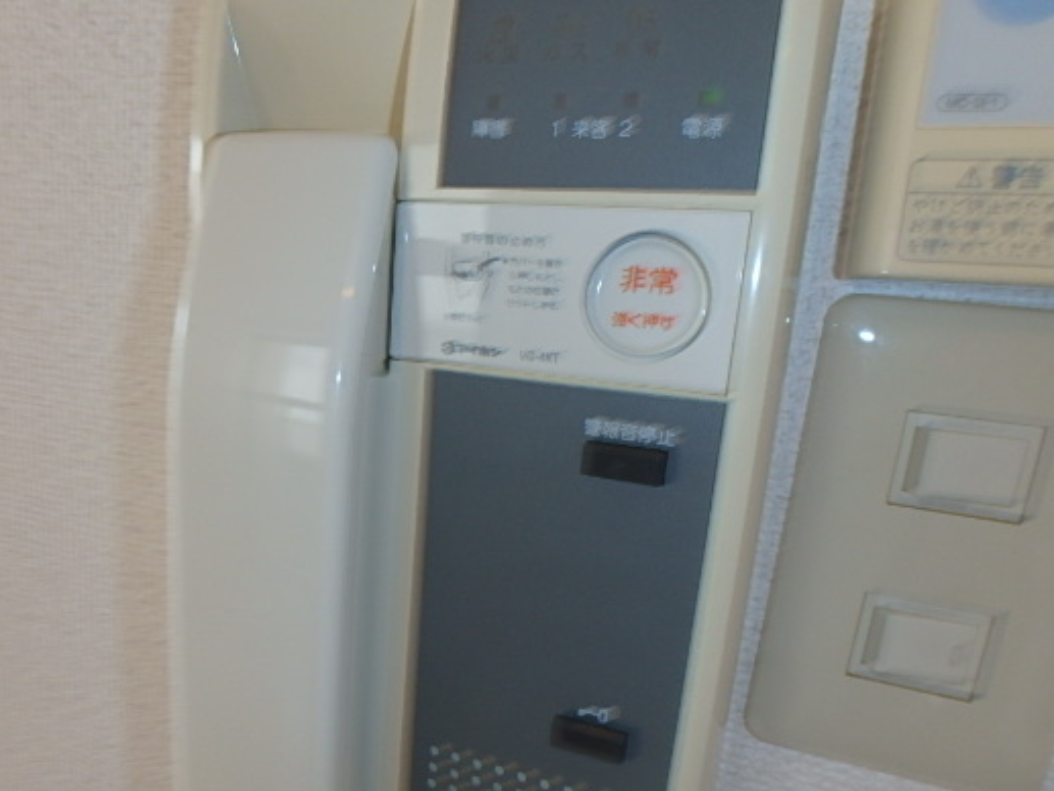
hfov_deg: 66.6
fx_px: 792
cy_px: 473
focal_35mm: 26
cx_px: 420
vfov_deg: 52.7
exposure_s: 1/30
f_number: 6
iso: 160
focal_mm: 3.7
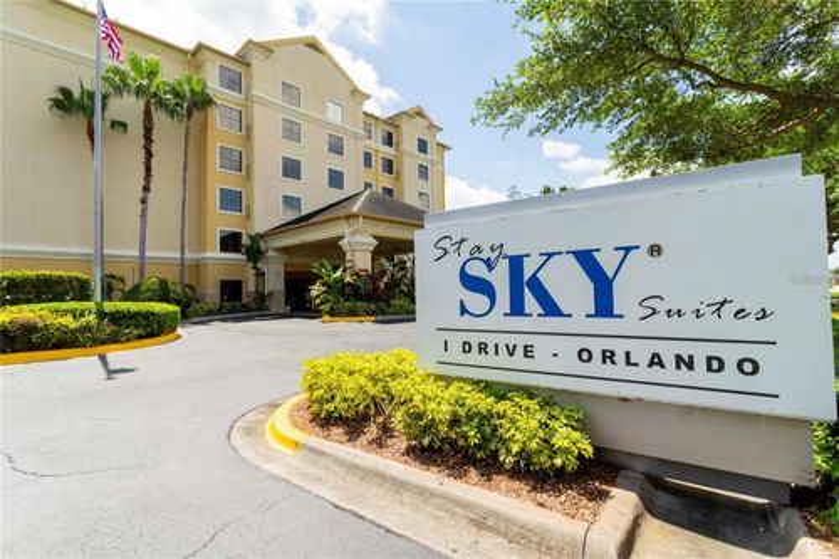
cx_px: 420
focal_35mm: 17
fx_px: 396
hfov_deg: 93.3
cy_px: 280
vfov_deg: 70.4
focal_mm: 17
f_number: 22
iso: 1000
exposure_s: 1/250
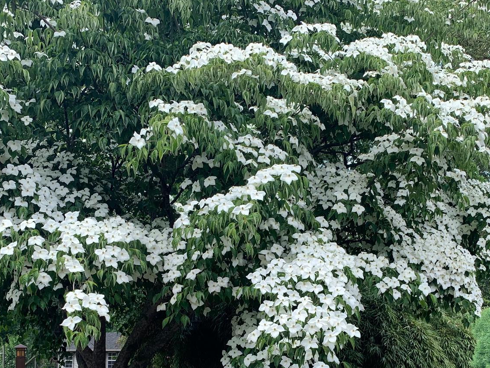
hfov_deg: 40.4
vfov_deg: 29.7
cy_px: 323
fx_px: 665
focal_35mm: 47
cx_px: 273
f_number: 1.8
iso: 25
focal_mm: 4.25
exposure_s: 1/275
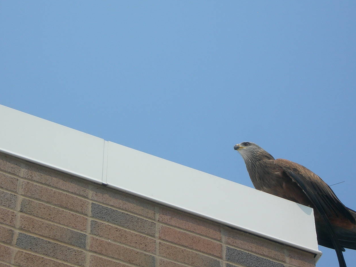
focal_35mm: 146
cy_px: 150
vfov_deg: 10.2
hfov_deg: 13.5
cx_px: 189
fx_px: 1502
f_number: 8.2
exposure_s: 1/250
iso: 50
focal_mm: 23.4
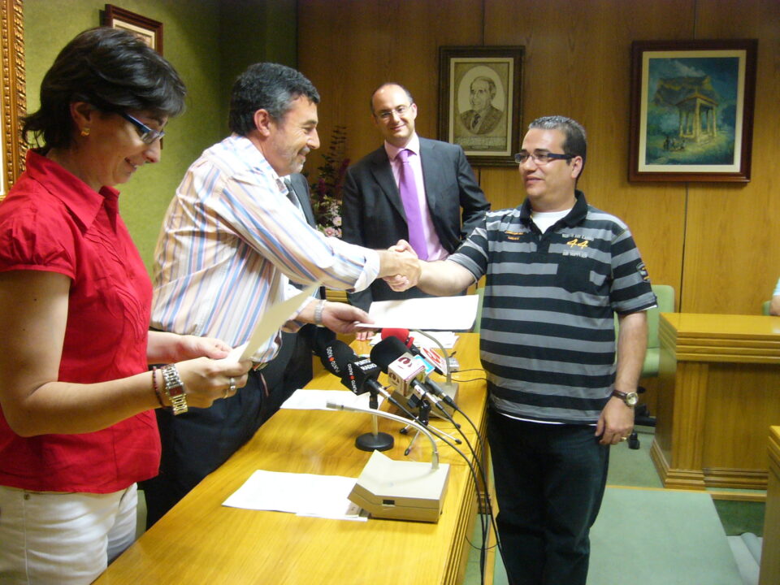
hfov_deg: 52.6
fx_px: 789
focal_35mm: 35
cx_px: 390
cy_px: 292
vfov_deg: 40.7
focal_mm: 5.8
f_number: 2.8
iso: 200
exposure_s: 1/10
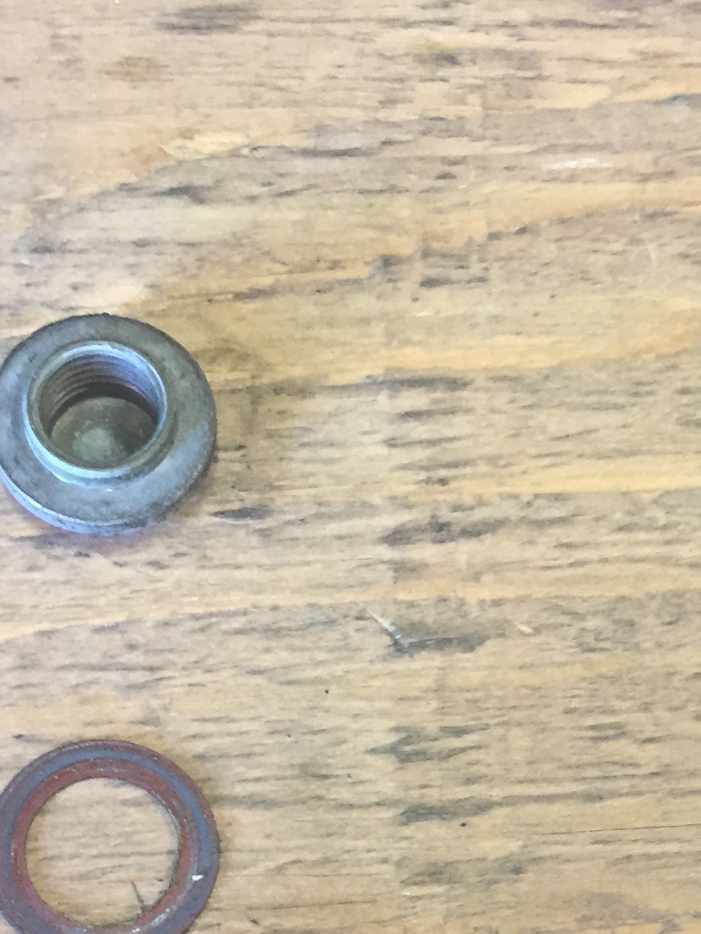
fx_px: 1728
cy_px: 889
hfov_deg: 22.9
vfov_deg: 28.7
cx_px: 303
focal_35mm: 64
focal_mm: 4.15
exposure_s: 1/30
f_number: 2.2
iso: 125
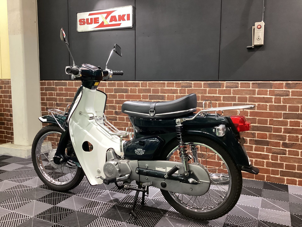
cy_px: 114
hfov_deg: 58.4
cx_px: 151
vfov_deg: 45.4
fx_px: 270
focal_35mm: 31
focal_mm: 3.3
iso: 320
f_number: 2.4
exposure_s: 1/40
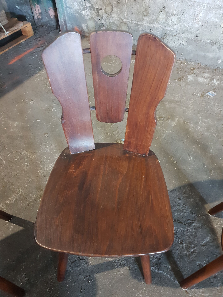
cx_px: 112
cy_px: 148
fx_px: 223
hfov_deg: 53.1
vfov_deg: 67.3
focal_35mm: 26
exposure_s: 1/13
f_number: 1.5
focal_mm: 4.3
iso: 320
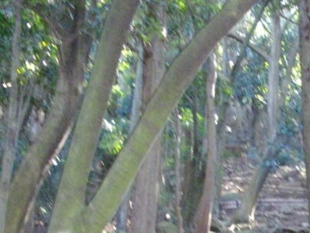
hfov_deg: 20.6
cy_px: 266
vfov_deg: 15.3
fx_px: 842
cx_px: 246
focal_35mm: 94
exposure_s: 1/50
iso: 694
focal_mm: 6.2
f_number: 2.8
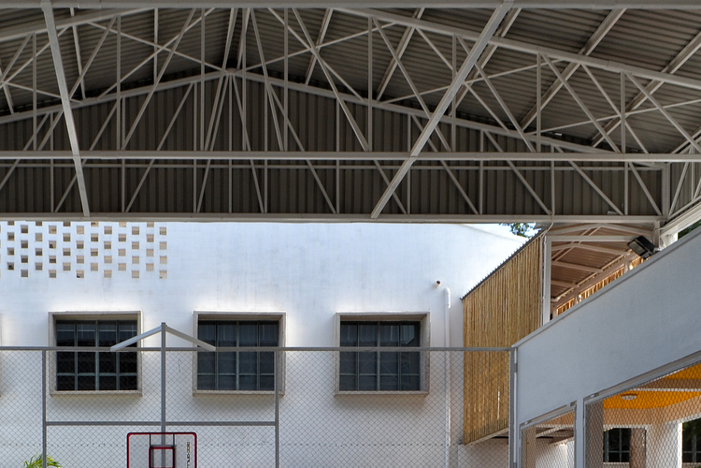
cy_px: 410
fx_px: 1051
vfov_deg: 24.4
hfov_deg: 36.1
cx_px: 179
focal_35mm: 54
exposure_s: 1/60
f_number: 11
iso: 100
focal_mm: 18
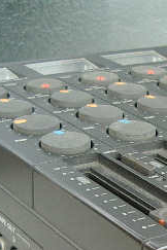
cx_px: 192
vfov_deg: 19.3
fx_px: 724
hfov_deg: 12.9
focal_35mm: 104
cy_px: 222
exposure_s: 1/100
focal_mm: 5.8
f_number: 2.6
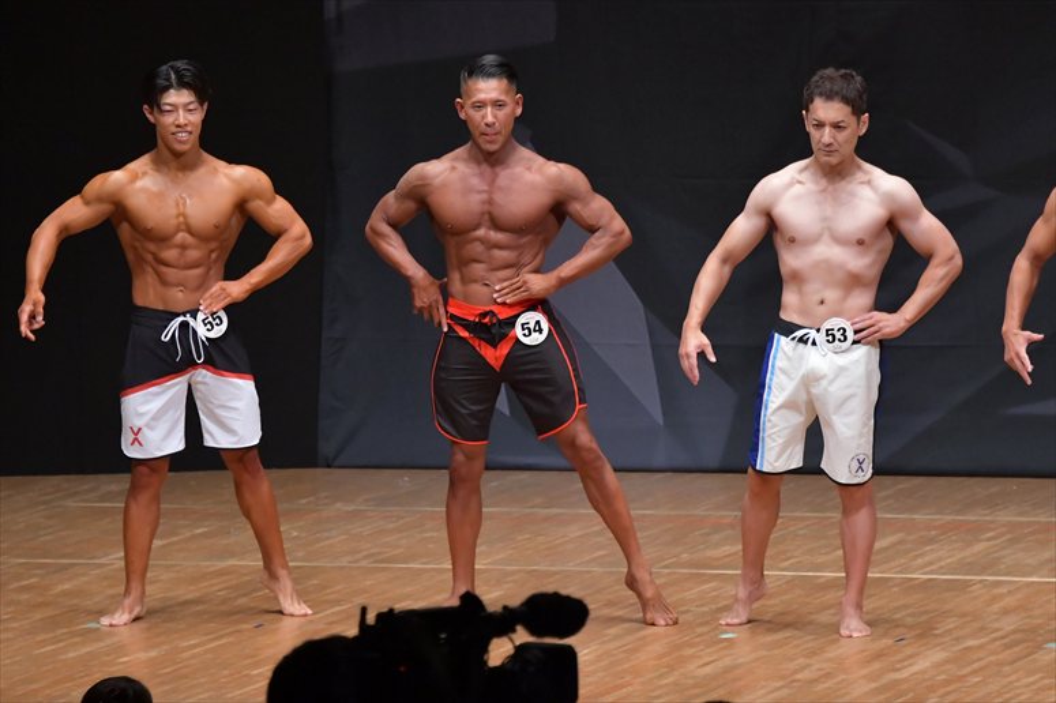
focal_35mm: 270
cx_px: 528
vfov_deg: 5.1
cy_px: 352
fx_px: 7916
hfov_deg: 7.6
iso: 6400
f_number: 5.6
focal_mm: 180
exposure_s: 1/400
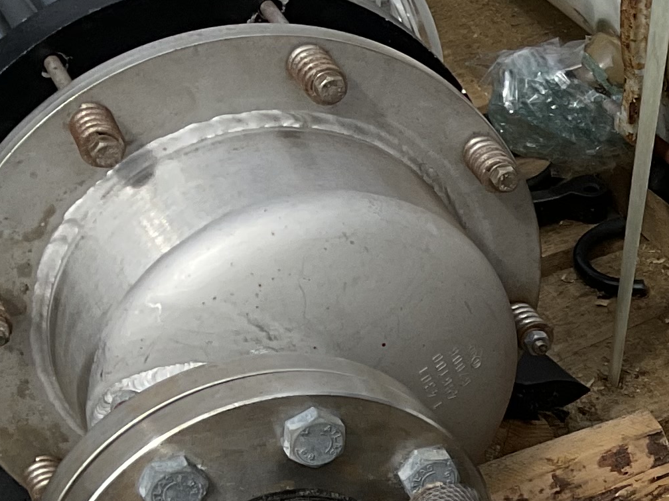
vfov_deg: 12.3
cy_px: 668
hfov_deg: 15.0
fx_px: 2242
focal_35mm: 116
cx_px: 1165
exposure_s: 1/4405
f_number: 1.8
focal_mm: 3
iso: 25
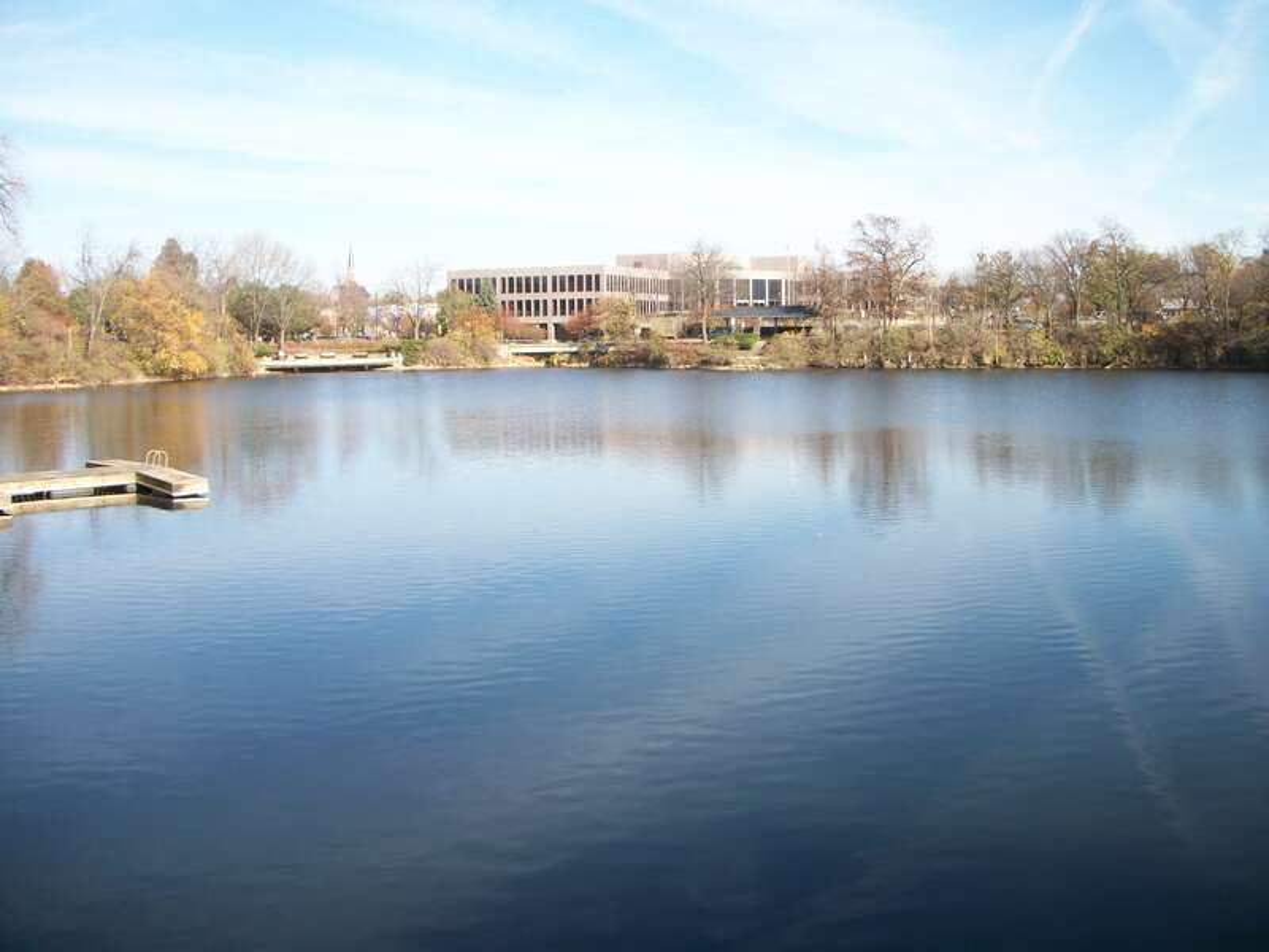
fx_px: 1283
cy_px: 476
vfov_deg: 40.7
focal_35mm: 35
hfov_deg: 52.6
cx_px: 634
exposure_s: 1/500
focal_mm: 6.3
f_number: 3.1
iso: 80
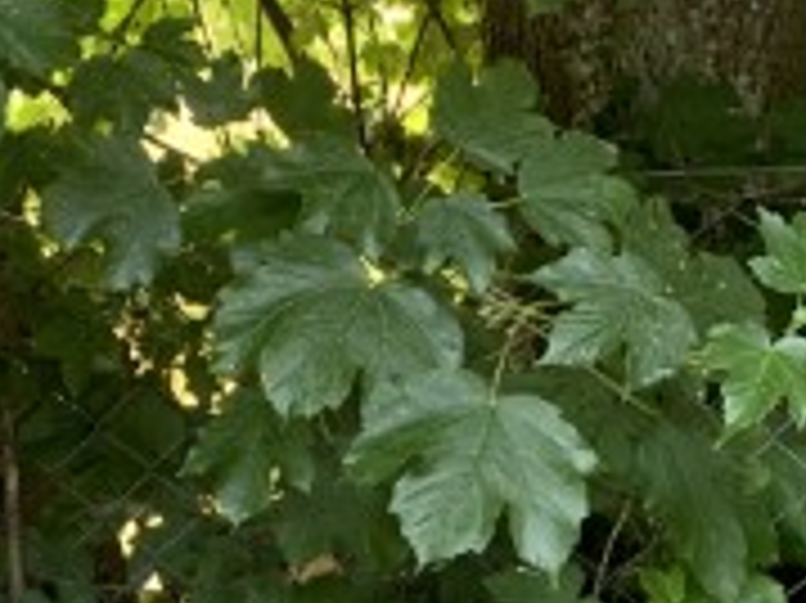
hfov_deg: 20.7
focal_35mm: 93
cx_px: 108
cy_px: 878
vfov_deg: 14.9
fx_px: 2164
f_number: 1.8
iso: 80
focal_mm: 4.25
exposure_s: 1/121
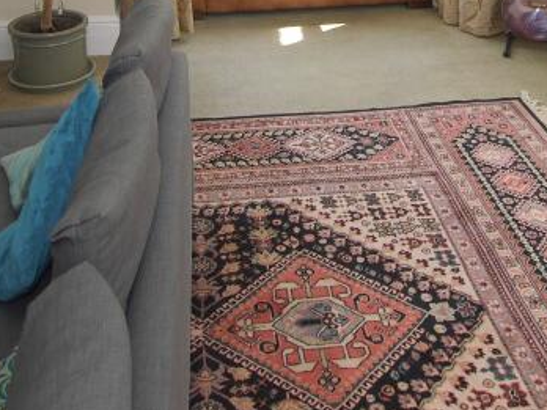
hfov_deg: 36.0
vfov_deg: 24.4
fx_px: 838
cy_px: -108
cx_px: 335
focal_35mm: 53
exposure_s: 1/100
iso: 100
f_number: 4.5
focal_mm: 9
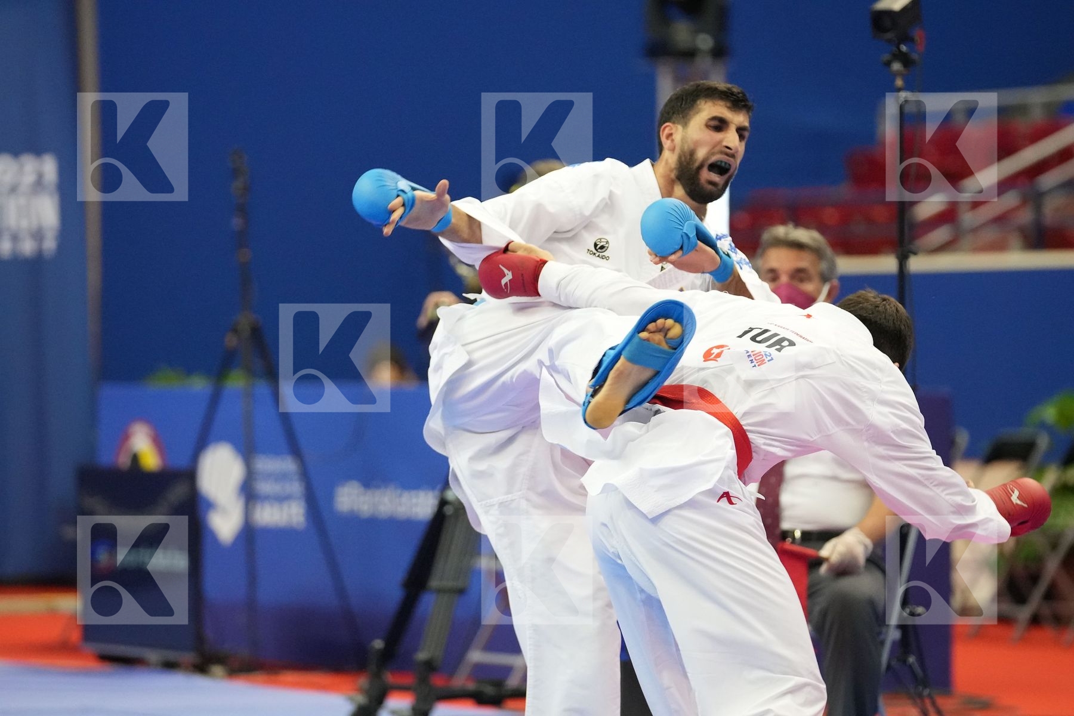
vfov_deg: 5.7
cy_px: 358
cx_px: 537
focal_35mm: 241
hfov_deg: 8.5
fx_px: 7189
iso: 5000
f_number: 2.8
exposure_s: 1/1000
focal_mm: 161
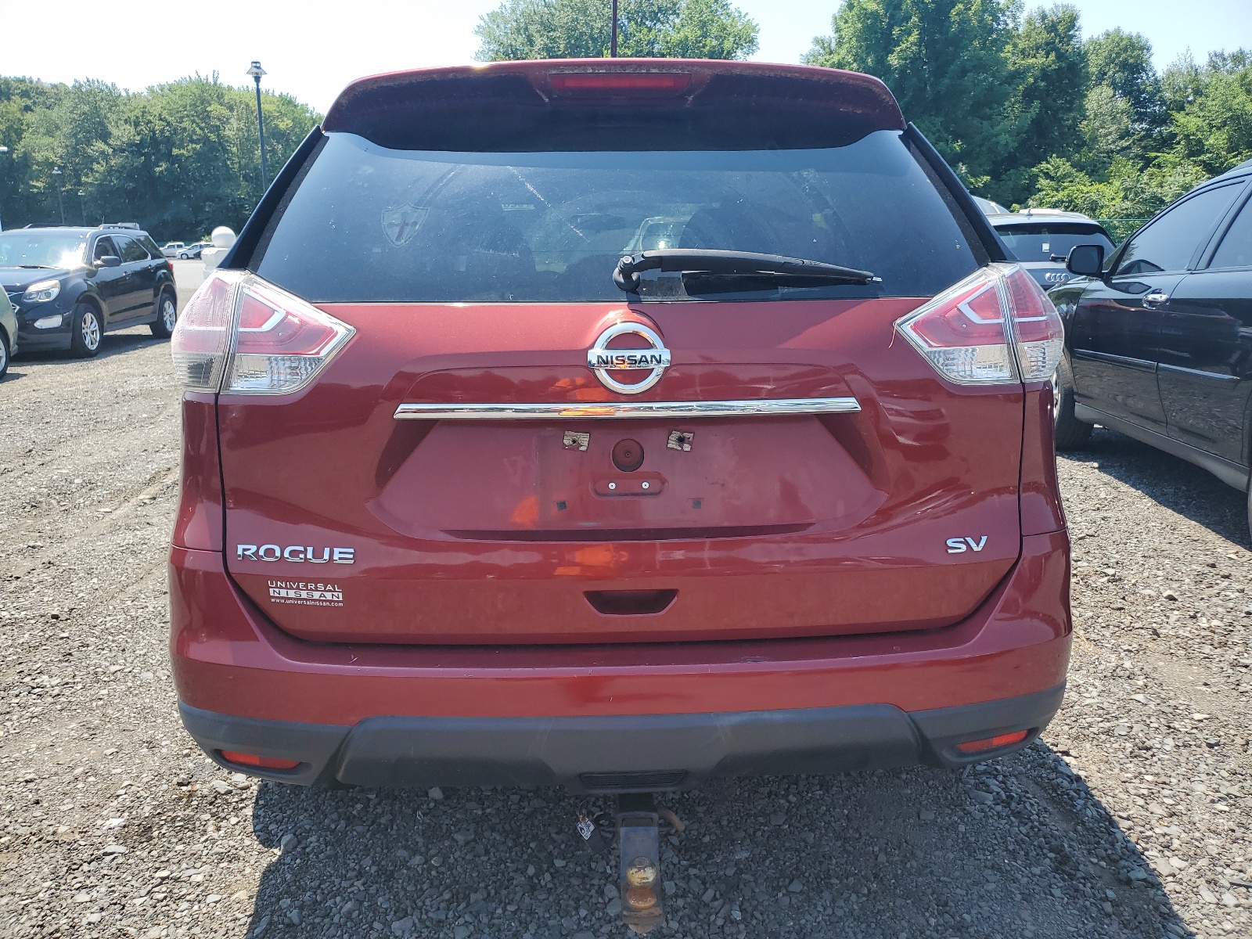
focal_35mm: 26
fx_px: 940
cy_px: 470
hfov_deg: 67.3
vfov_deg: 53.1
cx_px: 626
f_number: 1.5
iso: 50
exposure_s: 1/1429
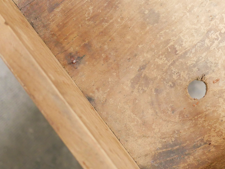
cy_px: 46
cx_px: 173
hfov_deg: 27.3
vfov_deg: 20.9
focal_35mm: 70
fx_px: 455
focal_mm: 20
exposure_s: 1/60
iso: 1600
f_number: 1.7
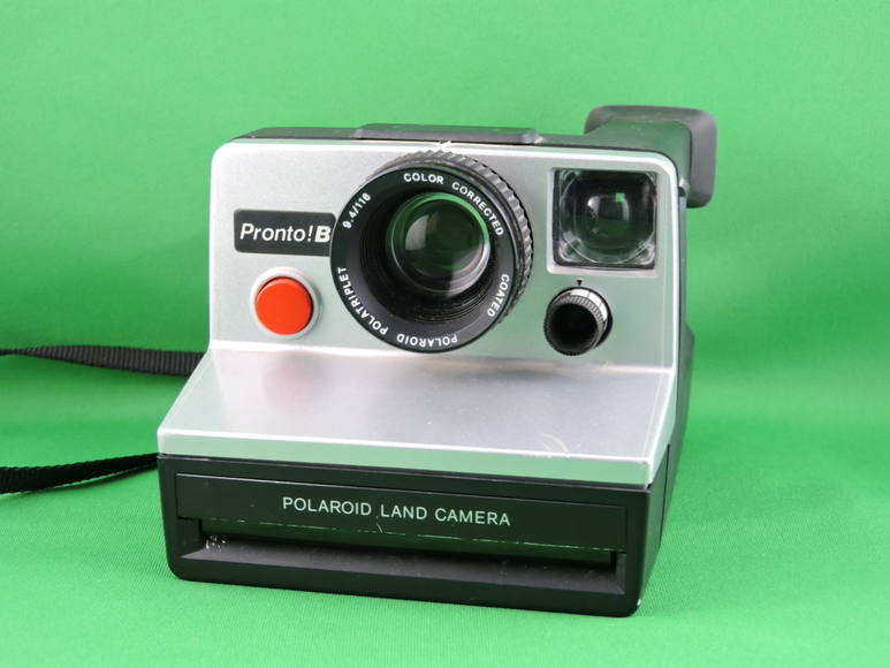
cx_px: 445
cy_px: 334
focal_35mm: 70
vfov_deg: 21.0
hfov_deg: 27.8
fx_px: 1800
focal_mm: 12.5
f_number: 4.5
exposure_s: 1/60
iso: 800
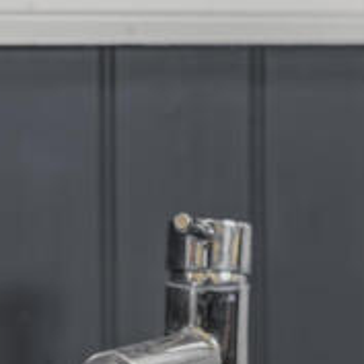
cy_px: 431
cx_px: 15
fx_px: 1868
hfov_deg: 11.0
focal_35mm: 157
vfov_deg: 10.9
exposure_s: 1/60
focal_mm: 50
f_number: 1.8
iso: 160
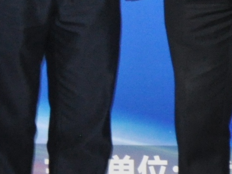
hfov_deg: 8.1
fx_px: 1562
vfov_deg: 6.2
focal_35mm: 233
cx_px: 480
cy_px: -206
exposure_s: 1/60
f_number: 3.8
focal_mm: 24
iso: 800
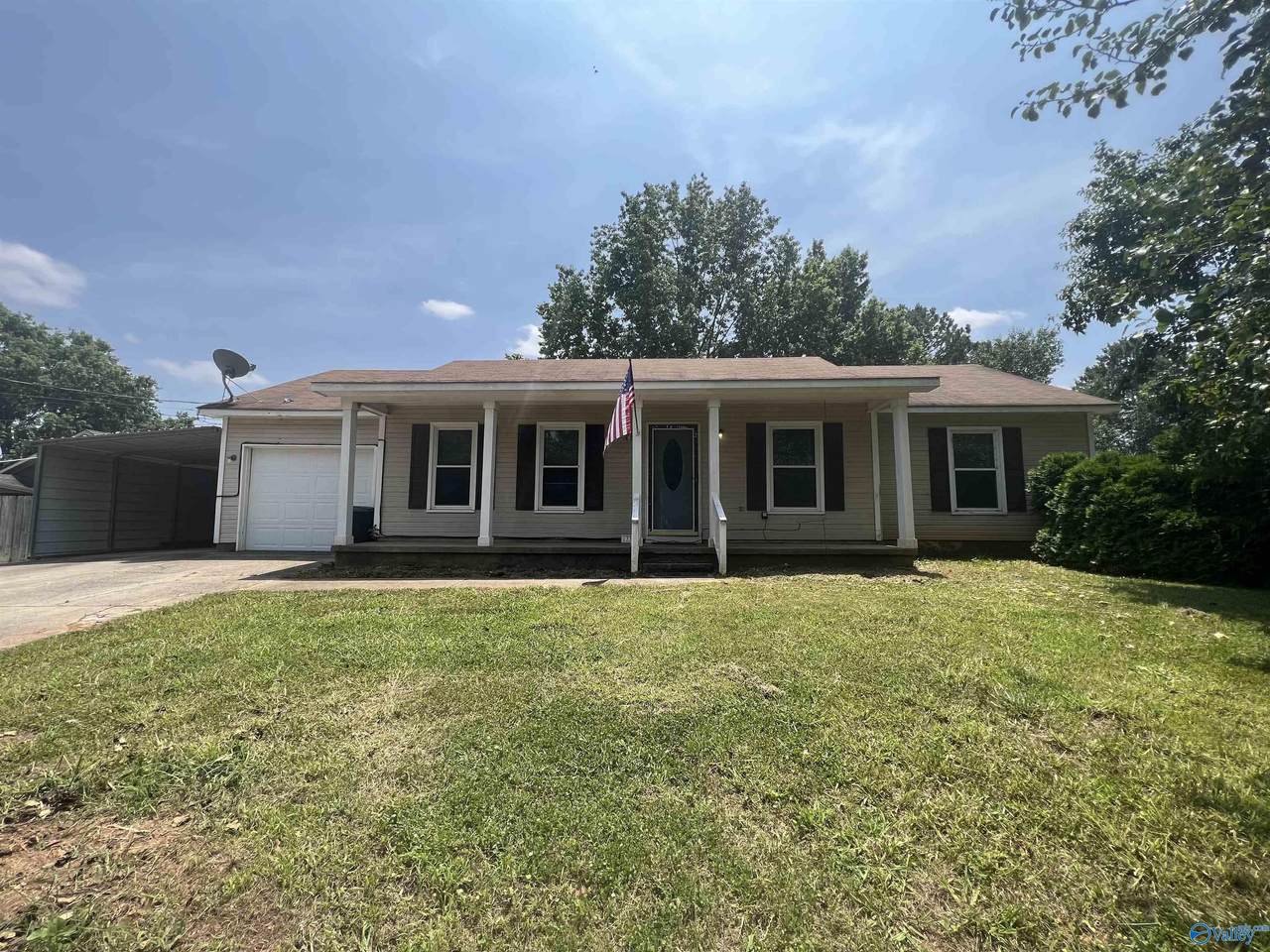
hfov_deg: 106.2
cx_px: 635
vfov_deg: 89.9
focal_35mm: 13
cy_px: 476
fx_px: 477
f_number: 1.8
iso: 32
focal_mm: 1.57
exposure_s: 1/1033
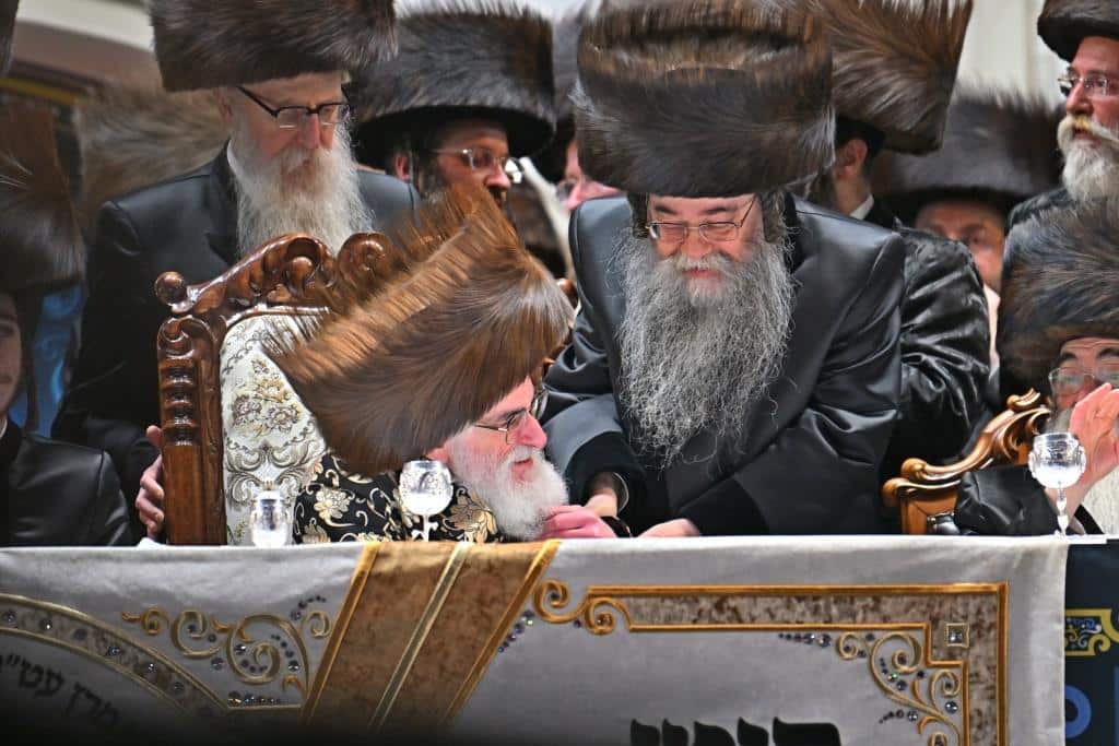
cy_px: 373
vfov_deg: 4.6
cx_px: 560
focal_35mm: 300
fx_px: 9326
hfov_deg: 6.9
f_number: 2.8
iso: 640
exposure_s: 1/640
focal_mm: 200
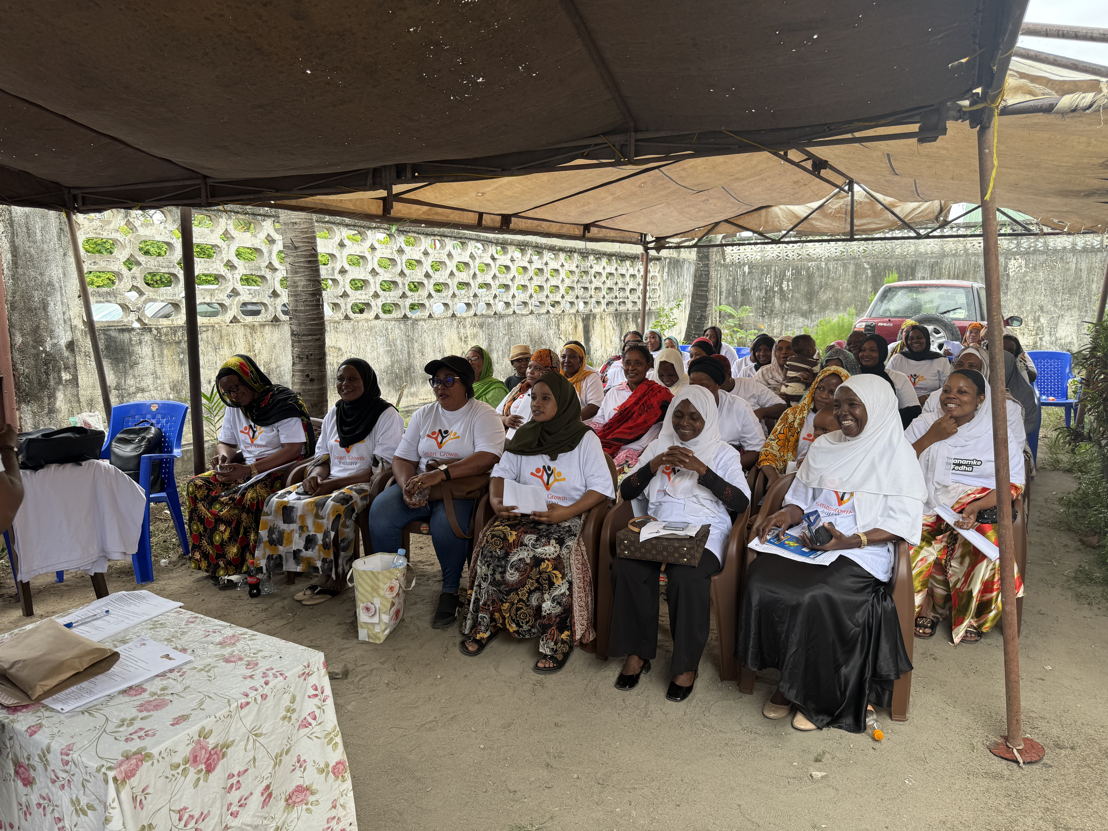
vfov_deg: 56.8
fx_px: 768
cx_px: 554
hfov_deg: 71.6
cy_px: 416
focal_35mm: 24
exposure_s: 1/161
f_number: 1.78
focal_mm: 6.76
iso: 64
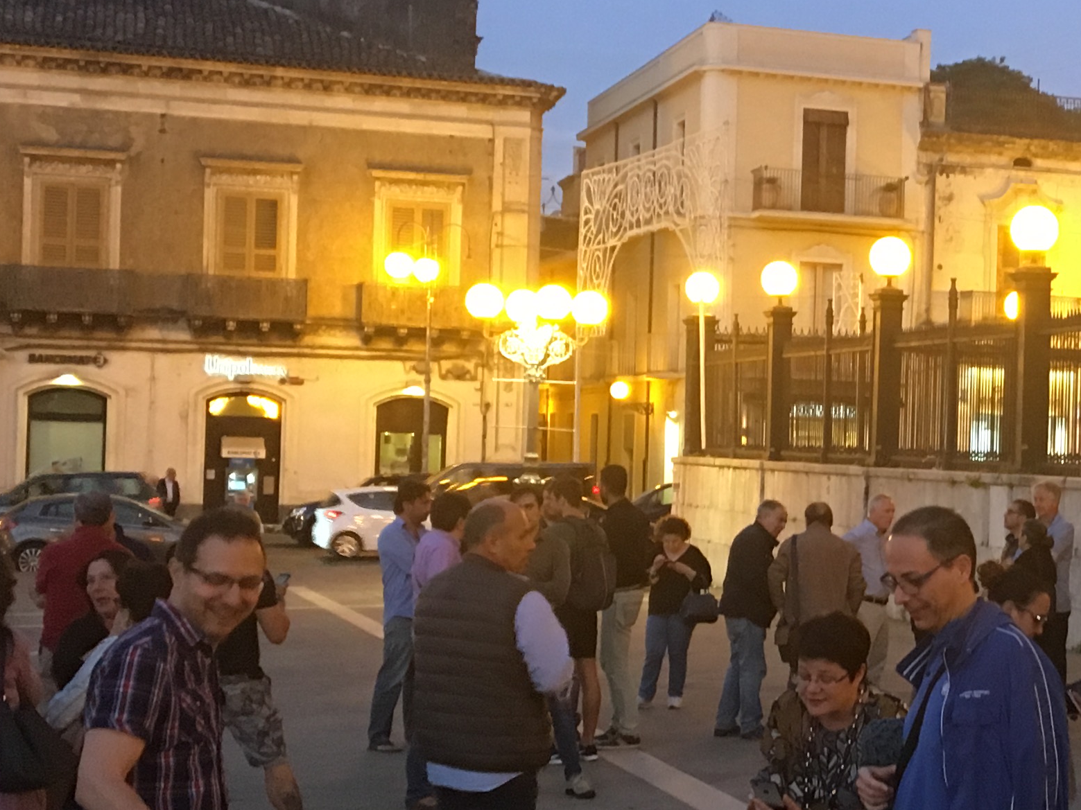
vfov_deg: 19.6
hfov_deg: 25.0
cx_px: 1021
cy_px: 458
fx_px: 2342
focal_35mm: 75
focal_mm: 4.15
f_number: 2.2
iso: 200
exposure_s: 1/20
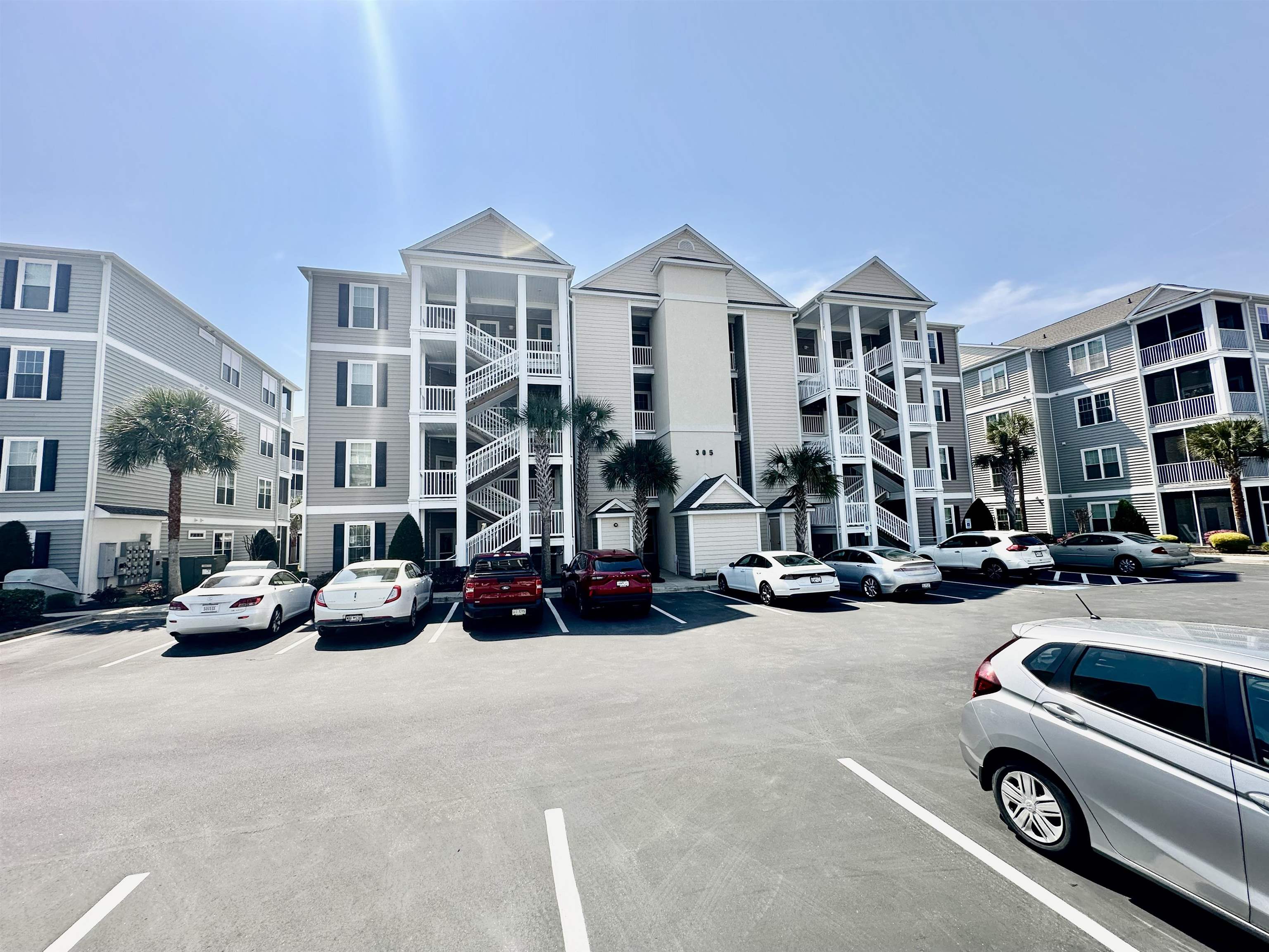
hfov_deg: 102.1
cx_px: 634
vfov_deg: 85.7
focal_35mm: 14
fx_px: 513
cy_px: 476
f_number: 2.2
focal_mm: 2.22
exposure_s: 1/1350
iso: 50
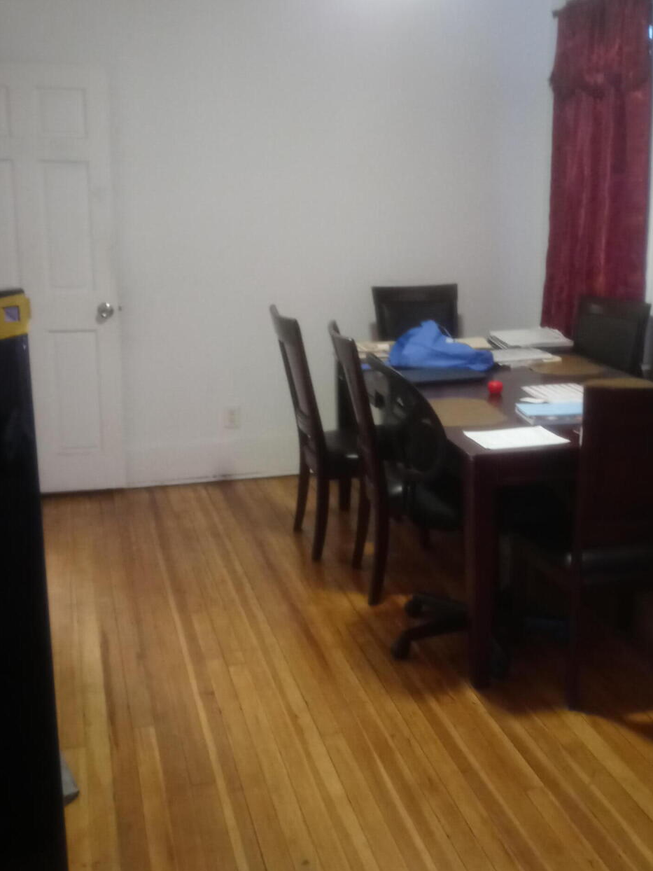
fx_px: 1132
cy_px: 419
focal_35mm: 45
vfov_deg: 42.1
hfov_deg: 31.9
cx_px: 445
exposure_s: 1/20
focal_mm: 3.61
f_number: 1.8
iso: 800
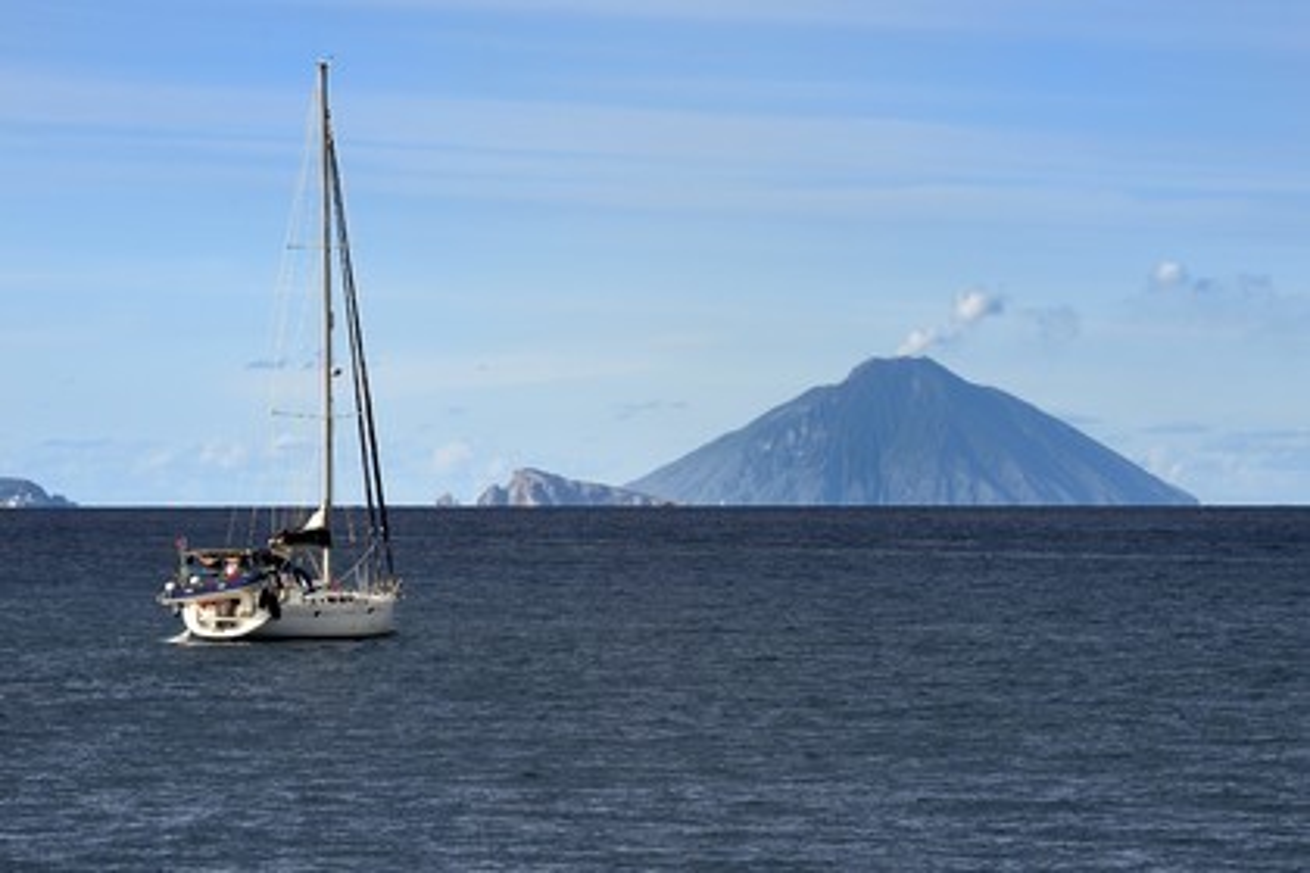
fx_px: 7277
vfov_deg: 6.9
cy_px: 436
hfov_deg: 10.3
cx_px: 655
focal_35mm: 200
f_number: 8
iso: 200
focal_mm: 200
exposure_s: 1/640
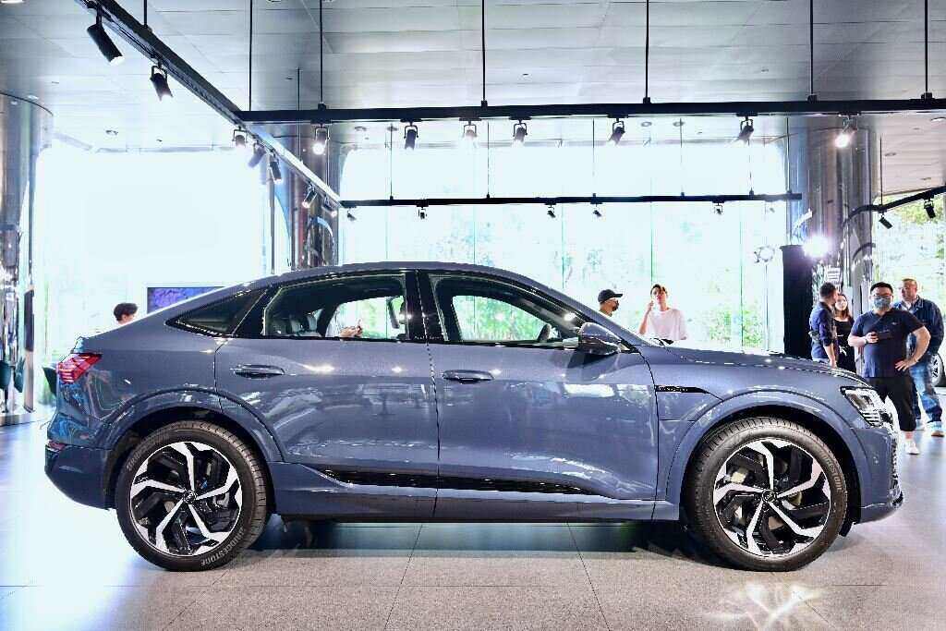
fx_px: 631
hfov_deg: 73.7
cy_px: 316
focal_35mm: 24
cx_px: 473
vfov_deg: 53.1
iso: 1000
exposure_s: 1/50
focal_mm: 24
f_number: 5.6
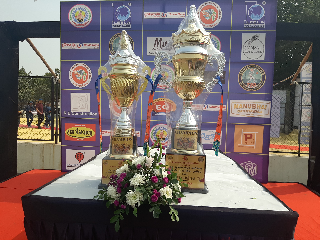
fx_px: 240
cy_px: 120
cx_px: 160
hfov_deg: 67.3
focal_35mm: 26
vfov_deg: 53.1
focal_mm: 3.93
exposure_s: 1/2375
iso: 40
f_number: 1.7
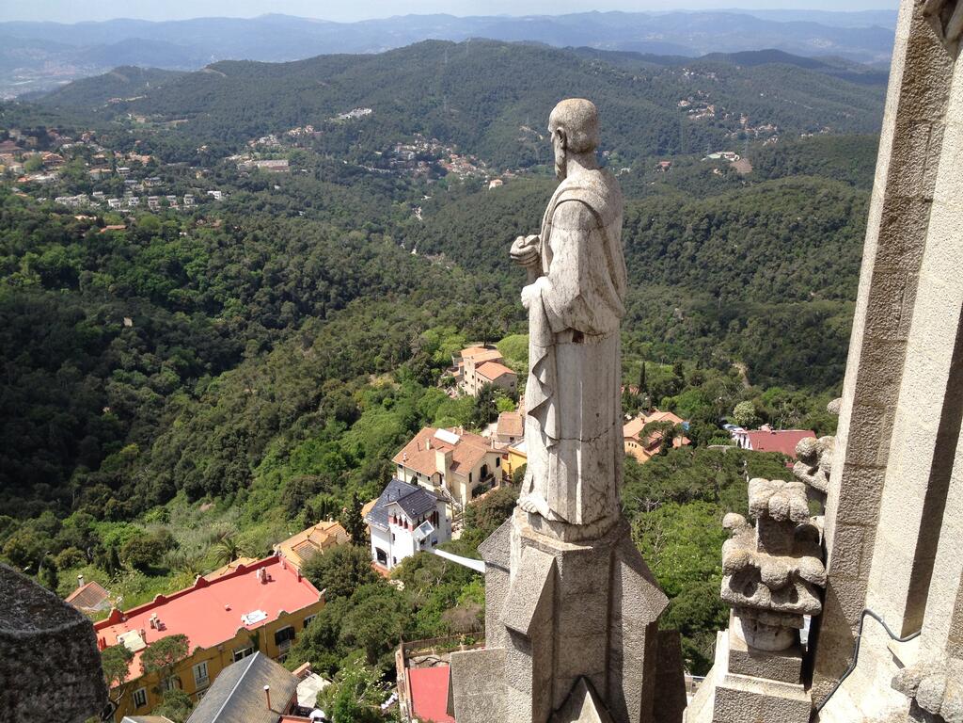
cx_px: 482
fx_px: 974
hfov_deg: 52.6
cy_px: 362
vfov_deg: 40.7
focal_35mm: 35
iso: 50
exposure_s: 1/1416
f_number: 2.4
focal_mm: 4.28
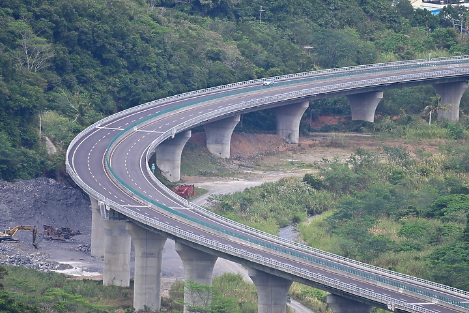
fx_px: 9770
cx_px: 234
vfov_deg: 1.8
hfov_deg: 2.7
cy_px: 156
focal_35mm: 750
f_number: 5.6
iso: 500
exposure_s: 1/1250
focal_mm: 500
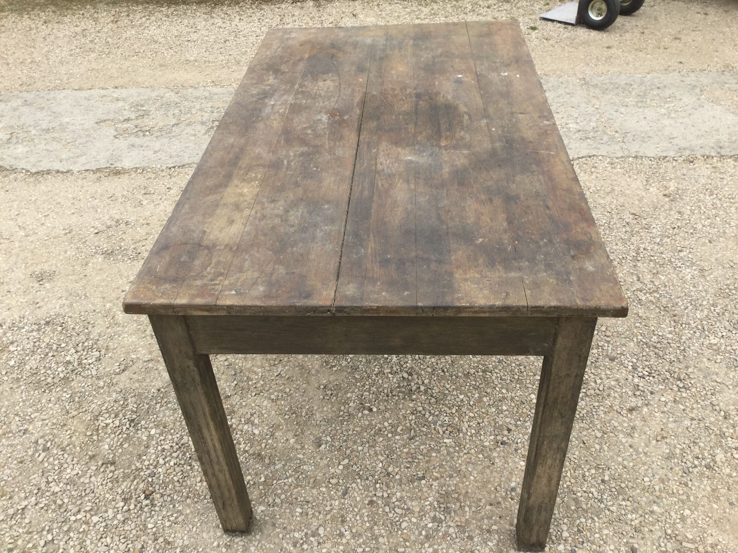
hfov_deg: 58.4
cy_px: 276
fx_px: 661
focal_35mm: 31
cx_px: 369
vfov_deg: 45.4
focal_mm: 3.3
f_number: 2.4
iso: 25
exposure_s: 1/512
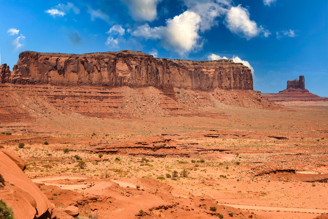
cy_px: 110
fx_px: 456
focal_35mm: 50
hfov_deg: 39.6
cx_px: 164
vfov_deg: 27.0
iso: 160
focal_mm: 50
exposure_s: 1/160
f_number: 14
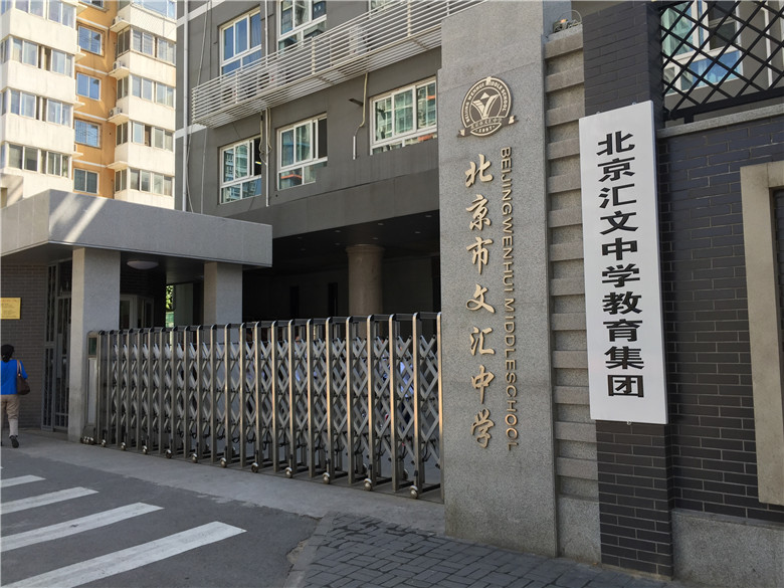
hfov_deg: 61.7
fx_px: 657
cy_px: 294
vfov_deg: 48.2
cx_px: 392
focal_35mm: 29
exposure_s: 1/449
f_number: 2.2
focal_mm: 4.15
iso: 32
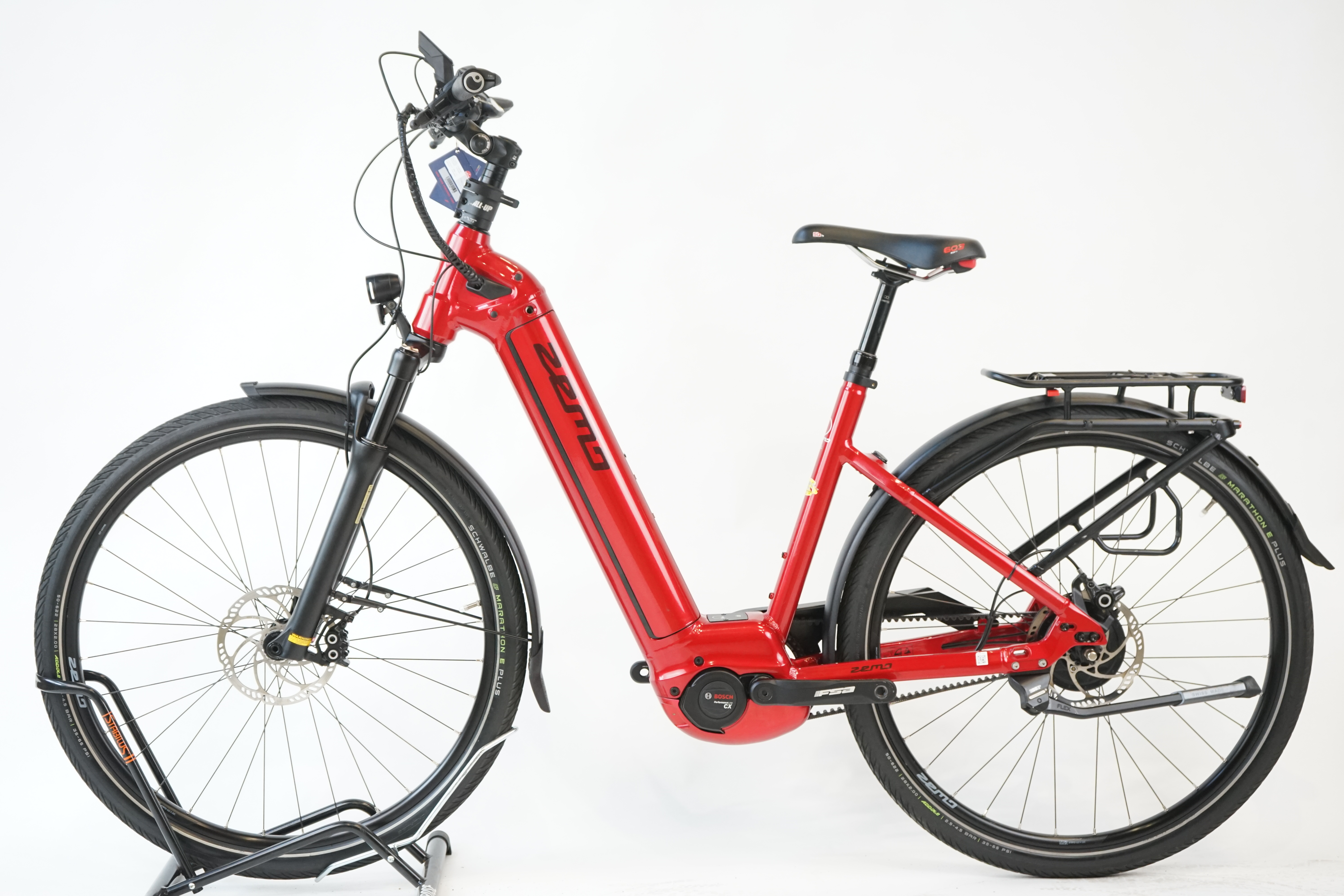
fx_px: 2128
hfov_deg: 35.1
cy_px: 448
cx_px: 672
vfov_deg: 23.8
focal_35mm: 57
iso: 2000
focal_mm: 57
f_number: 5.6
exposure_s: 1/200
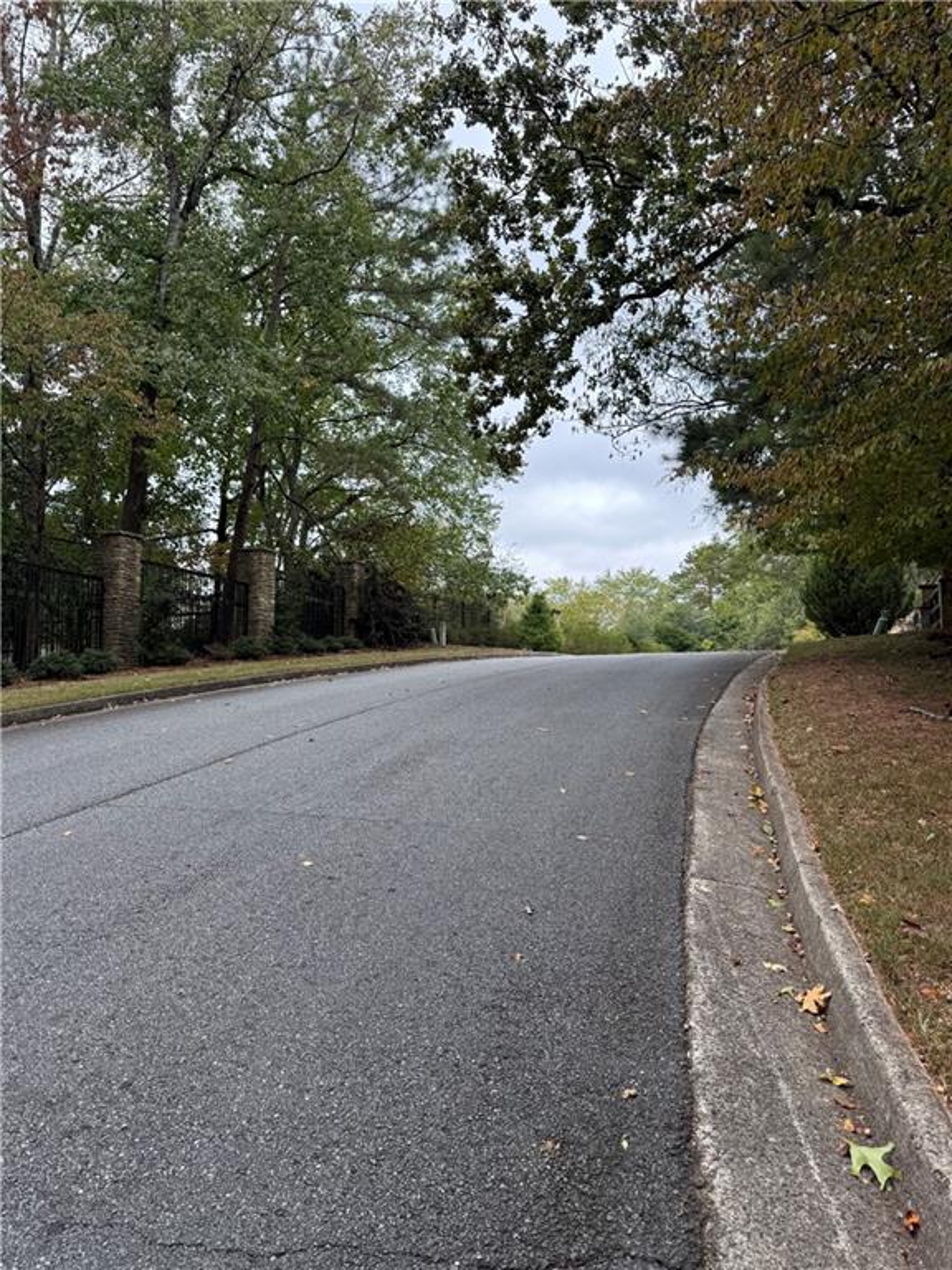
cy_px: 635
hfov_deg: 56.8
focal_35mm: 24
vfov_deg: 71.6
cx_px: 476
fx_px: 880
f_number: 1.78
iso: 80
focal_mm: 6.76
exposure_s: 1/671
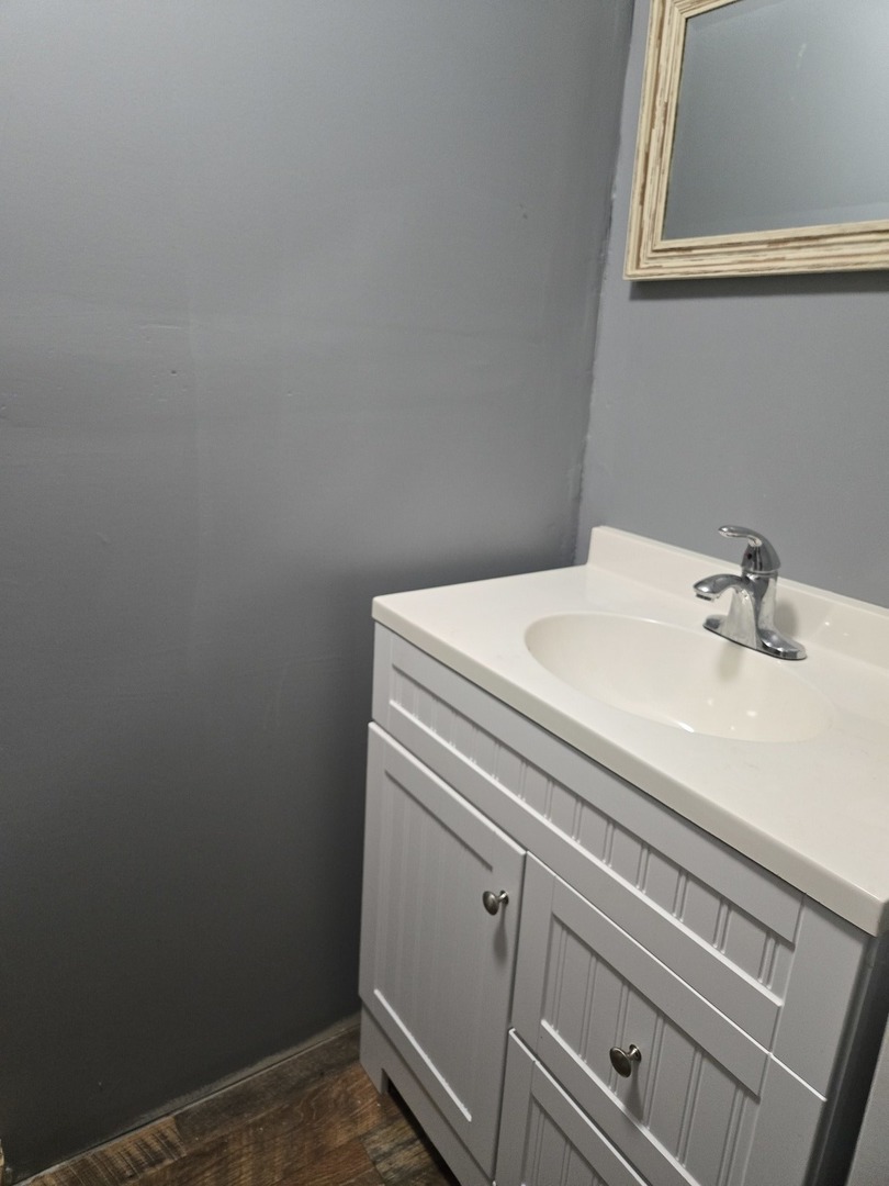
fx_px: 788
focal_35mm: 23
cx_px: 444
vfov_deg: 73.9
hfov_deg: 58.9
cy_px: 593
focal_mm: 5.4
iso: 500
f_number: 1.8
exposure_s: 1/120
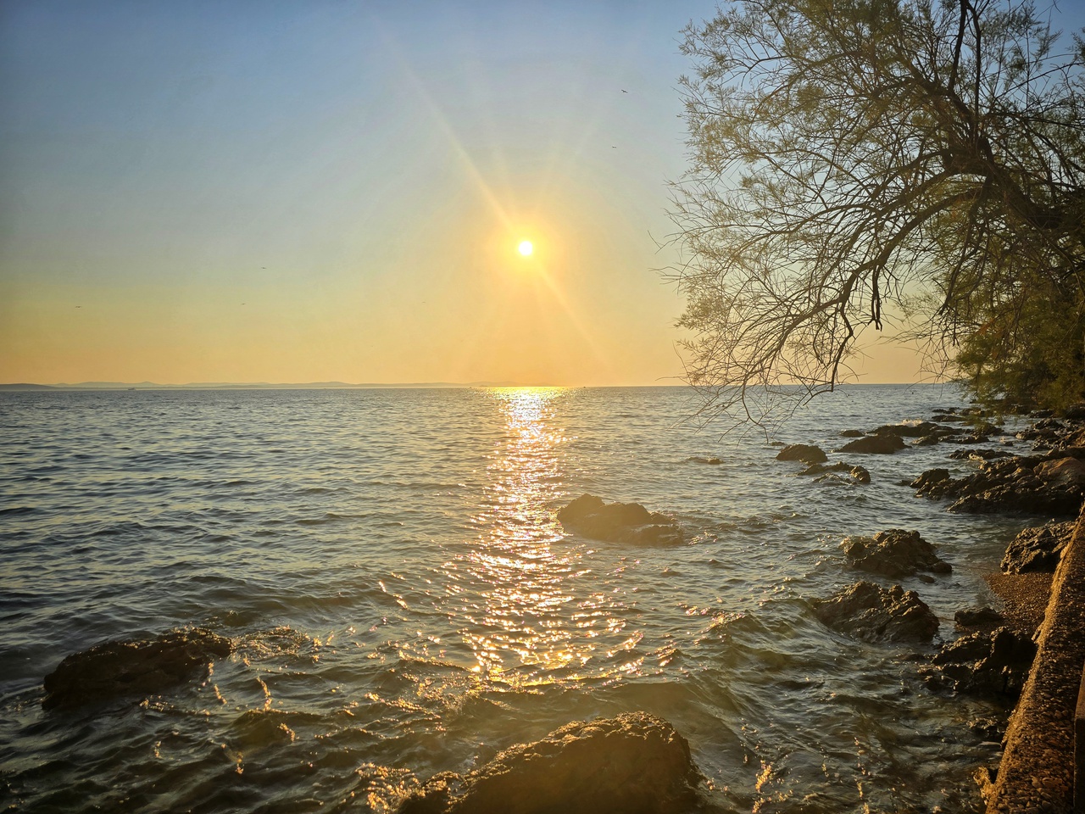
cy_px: 407
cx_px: 542
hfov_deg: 73.9
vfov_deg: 58.9
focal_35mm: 23
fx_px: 721
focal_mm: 6.3
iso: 12
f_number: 1.7
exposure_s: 1/3168
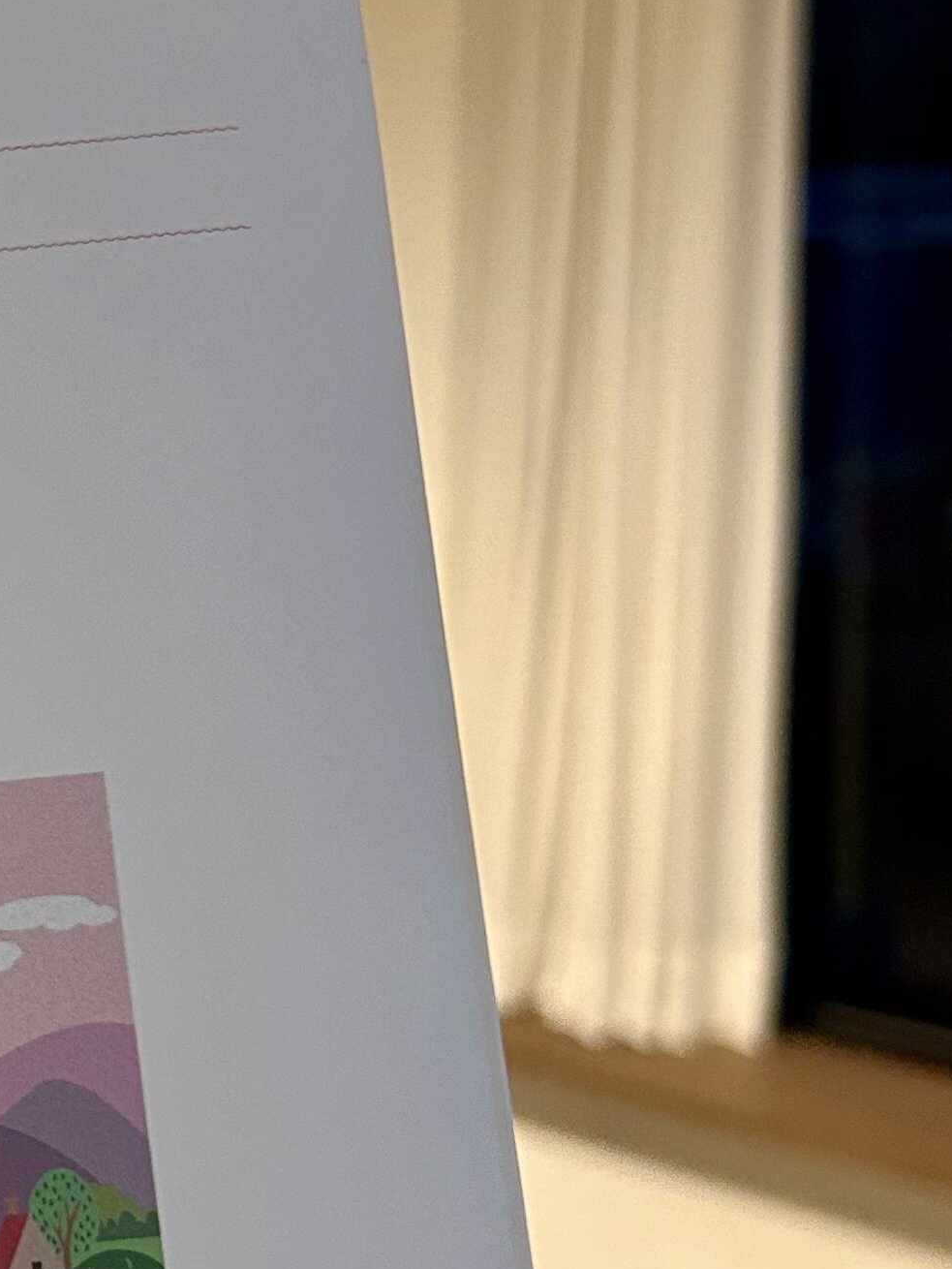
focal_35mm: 80
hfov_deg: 17.2
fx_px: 2933
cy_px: 694
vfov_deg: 24.4
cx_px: -329
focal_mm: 5.7
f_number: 1.5
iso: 200
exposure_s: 1/60
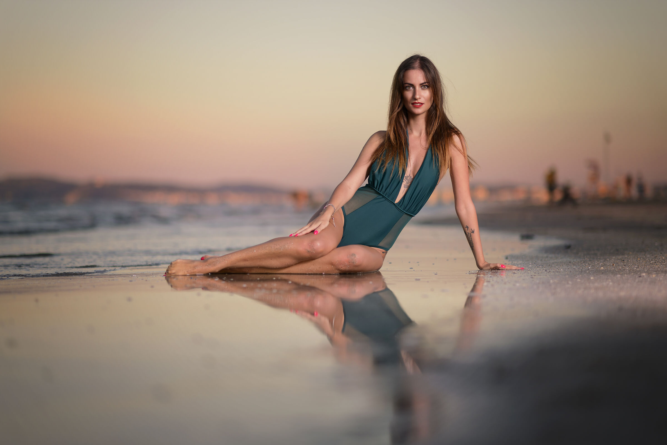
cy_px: 222
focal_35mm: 85
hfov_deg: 23.9
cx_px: 334
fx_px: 1575
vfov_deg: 16.1
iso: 64
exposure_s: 1/1250
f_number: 1.8
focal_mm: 85
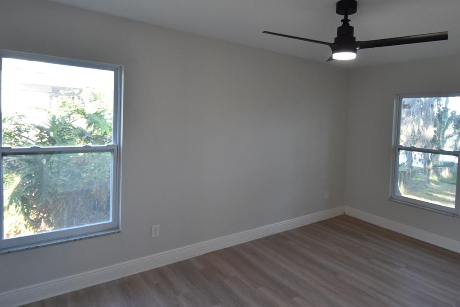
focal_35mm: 22
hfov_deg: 77.9
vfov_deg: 56.9
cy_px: 127
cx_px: 271
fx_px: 281
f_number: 3.5
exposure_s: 1/180
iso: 800
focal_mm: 10
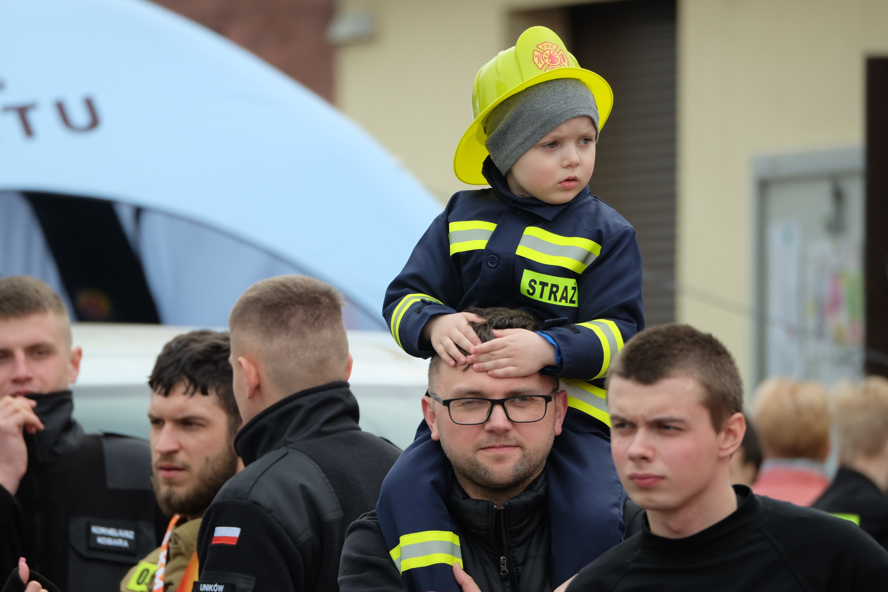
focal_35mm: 521
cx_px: 444
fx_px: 12851
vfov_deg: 2.6
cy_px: 296
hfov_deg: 4.0
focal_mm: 347
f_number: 5.6
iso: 400
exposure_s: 1/450
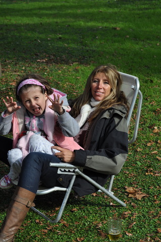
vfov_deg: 22.6
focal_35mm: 90
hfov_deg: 15.2
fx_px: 605
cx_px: 80
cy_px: 121
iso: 280
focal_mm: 60
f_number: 5.6
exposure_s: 1/500
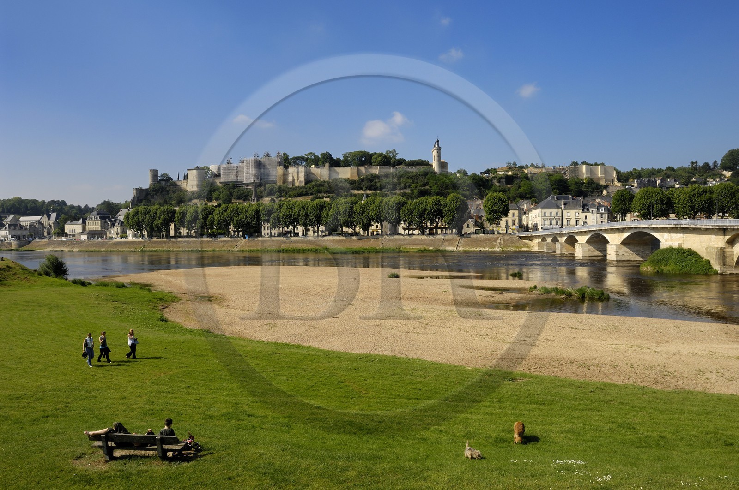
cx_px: 370
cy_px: 245
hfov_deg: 70.5
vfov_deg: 50.3
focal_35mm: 26
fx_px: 523
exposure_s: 1/160
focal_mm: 17
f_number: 11
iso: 100
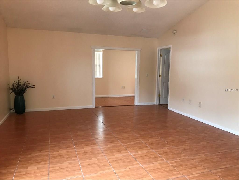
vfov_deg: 49.7
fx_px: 193
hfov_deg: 63.4
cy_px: 90
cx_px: 120
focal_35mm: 28
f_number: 1.8
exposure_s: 1/15
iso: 64
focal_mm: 3.99
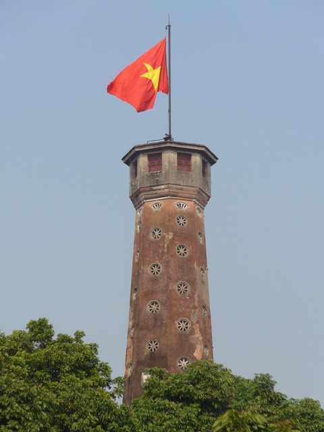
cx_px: 162
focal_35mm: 110
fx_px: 1373
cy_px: 216
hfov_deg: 13.5
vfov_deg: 17.9
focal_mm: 21.6
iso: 80
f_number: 4.9
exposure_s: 1/500
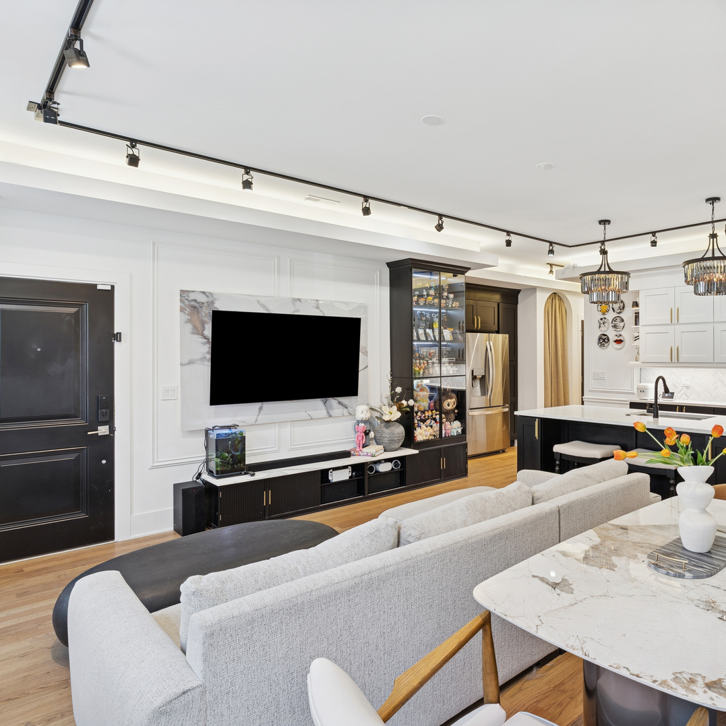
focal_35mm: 23
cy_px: 363
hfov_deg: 65.1
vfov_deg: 67.3
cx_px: 497
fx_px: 546
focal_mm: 18
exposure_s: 1/4
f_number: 8
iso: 100
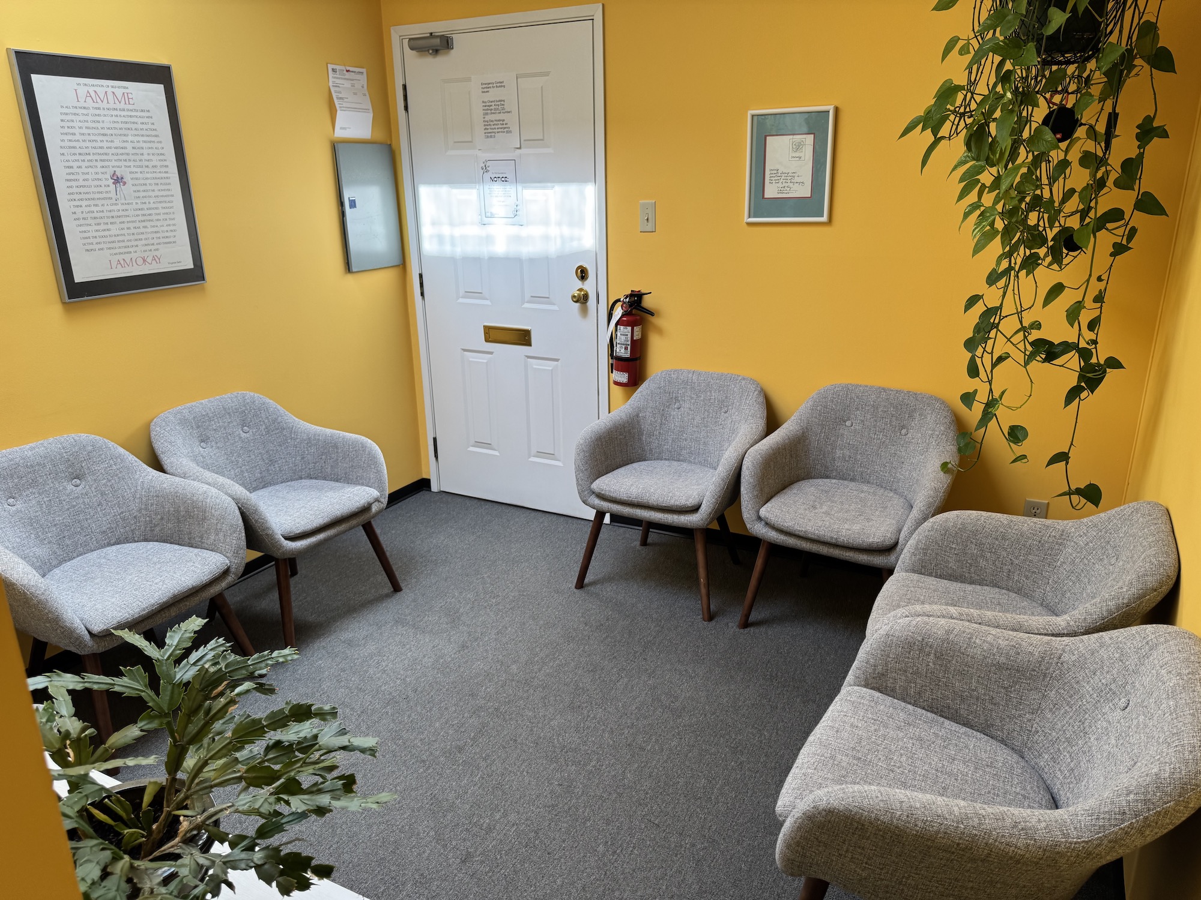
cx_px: 600
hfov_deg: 71.6
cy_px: 450
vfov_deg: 56.8
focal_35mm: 24
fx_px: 833
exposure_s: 1/159
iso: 64
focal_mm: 6.76
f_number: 1.78
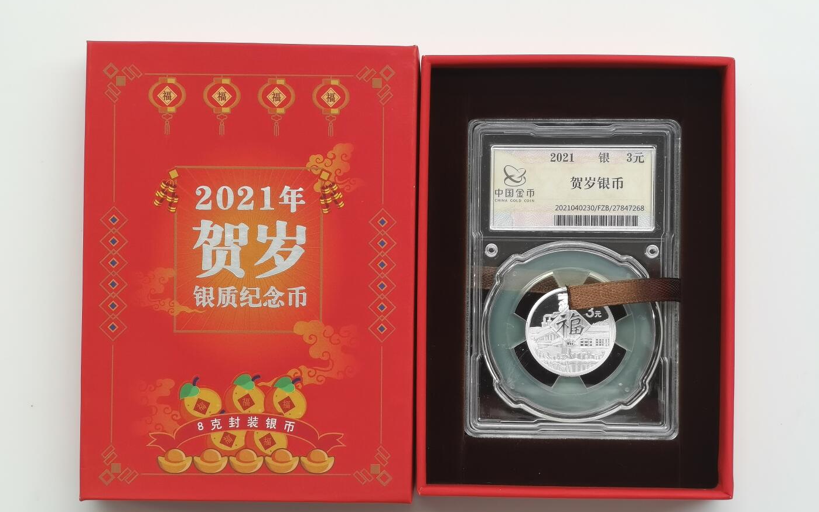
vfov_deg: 15.2
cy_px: 274
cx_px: 410
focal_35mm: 86
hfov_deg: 24.1
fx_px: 1920
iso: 160
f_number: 16
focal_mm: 7.48
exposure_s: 1/50
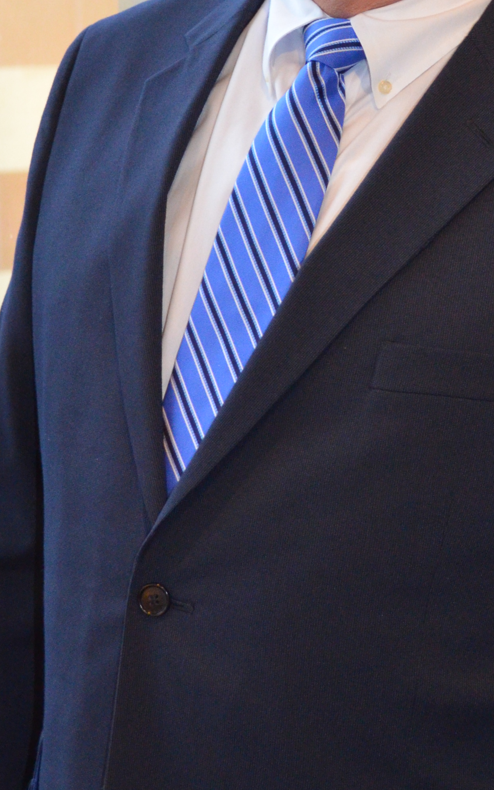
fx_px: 2627
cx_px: 353
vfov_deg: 17.0
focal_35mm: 122
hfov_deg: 10.7
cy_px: 171
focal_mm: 32
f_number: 4.8
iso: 1600
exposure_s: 1/60
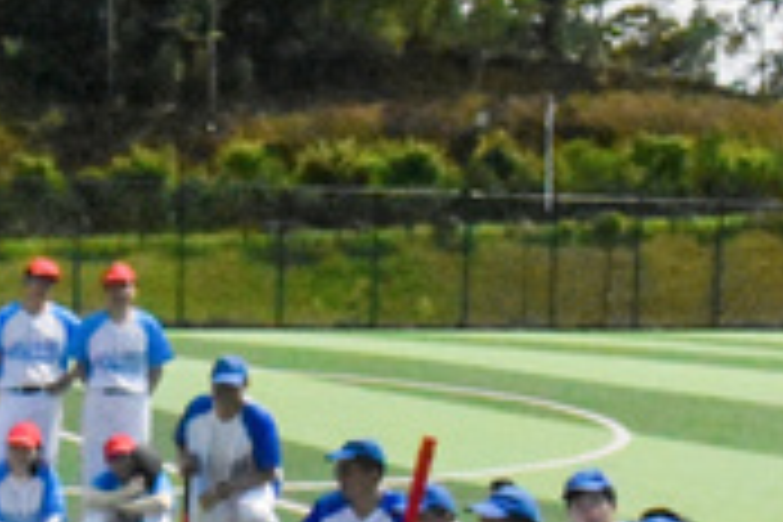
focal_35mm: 69
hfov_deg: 28.1
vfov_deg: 19.6
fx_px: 1501
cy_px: 389
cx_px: 72
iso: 10000
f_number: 22
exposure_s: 1/4000
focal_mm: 10
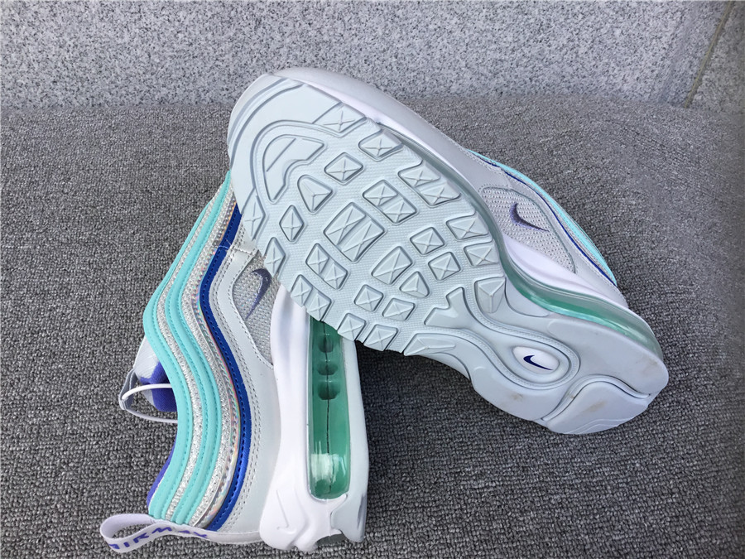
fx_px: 667
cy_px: 280
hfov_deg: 58.4
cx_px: 372
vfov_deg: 45.4
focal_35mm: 31
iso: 25
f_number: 2.4
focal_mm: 3.3
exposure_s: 1/275
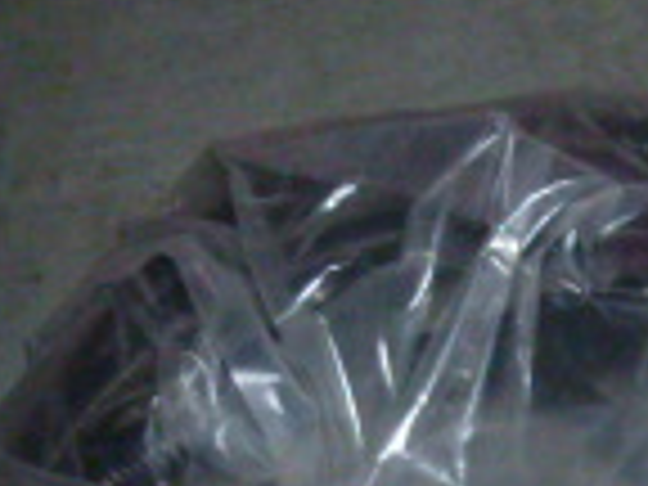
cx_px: 900
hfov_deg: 16.5
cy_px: 720
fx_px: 2078
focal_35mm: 111
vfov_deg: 12.7
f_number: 3.1
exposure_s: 1/250
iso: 400
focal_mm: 4.5
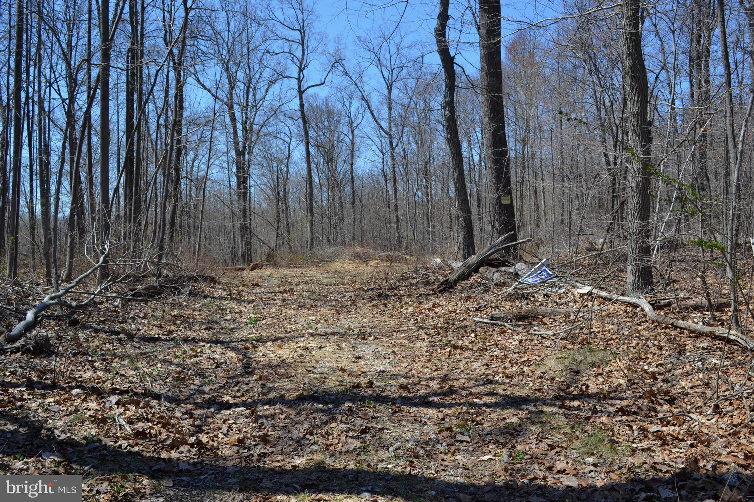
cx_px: 377
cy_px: 251
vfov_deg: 40.0
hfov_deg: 57.2
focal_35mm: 33
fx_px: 691
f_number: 7.1
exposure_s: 1/200
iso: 100
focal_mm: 22
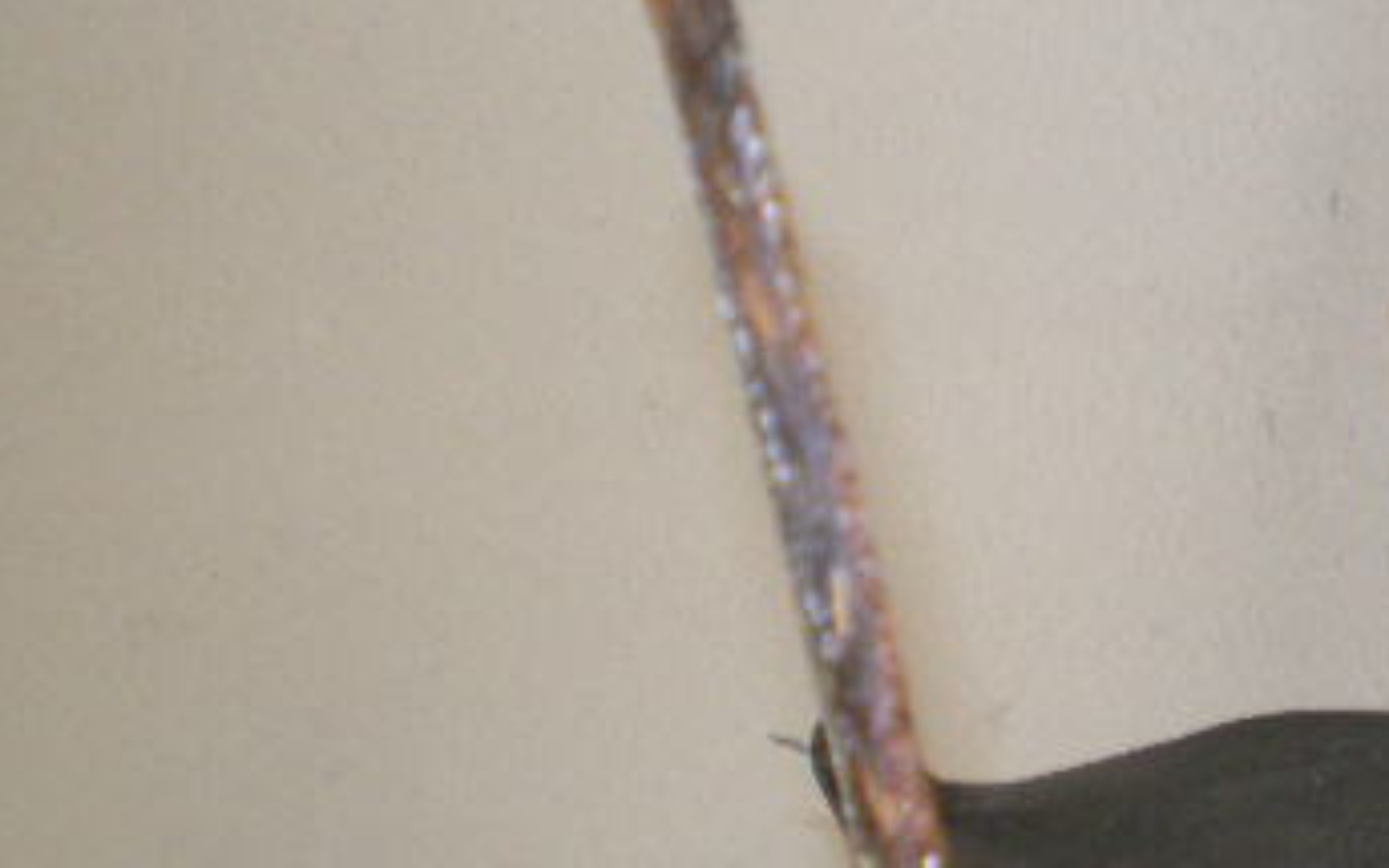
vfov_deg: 17.4
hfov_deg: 26.5
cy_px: 351
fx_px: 2839
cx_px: 1284
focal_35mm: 75
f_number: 3.1
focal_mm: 6.3
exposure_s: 1/30
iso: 400
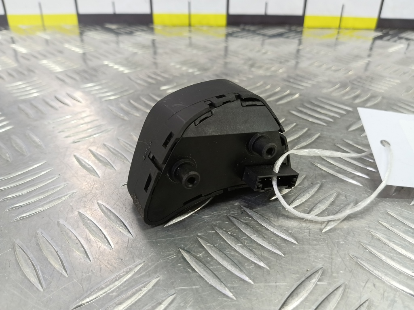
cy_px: 155
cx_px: 207
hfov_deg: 73.9
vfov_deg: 58.9
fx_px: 275
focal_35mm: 23
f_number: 1.6
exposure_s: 1/50
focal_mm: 4.11
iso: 156
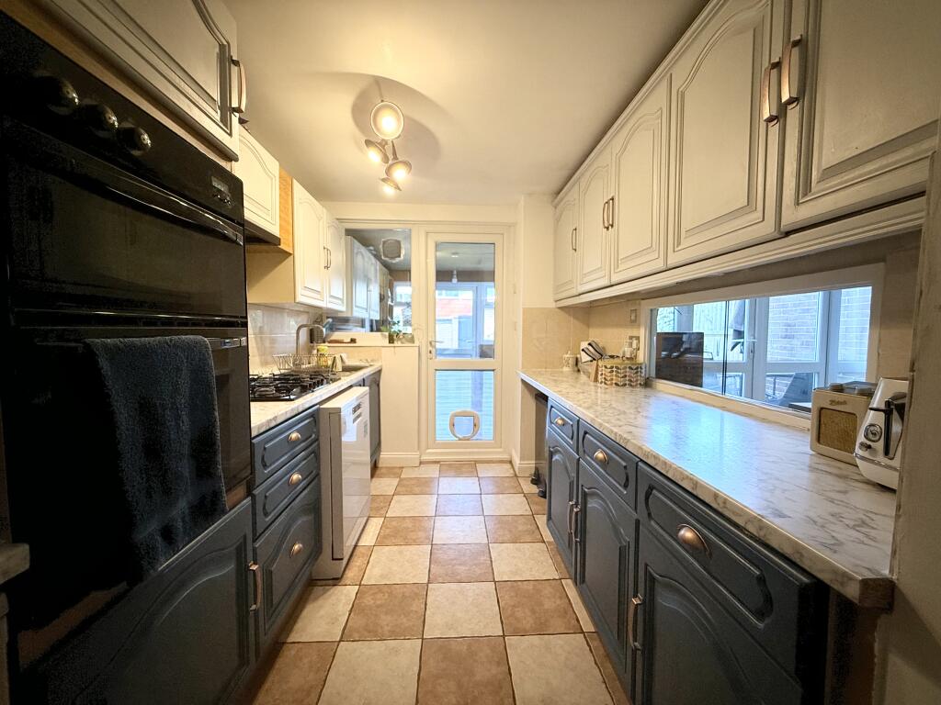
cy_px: 352
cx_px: 470
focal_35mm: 14
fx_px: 381
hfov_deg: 102.1
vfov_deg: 85.7
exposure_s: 1/100
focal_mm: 2.22
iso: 250
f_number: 2.2
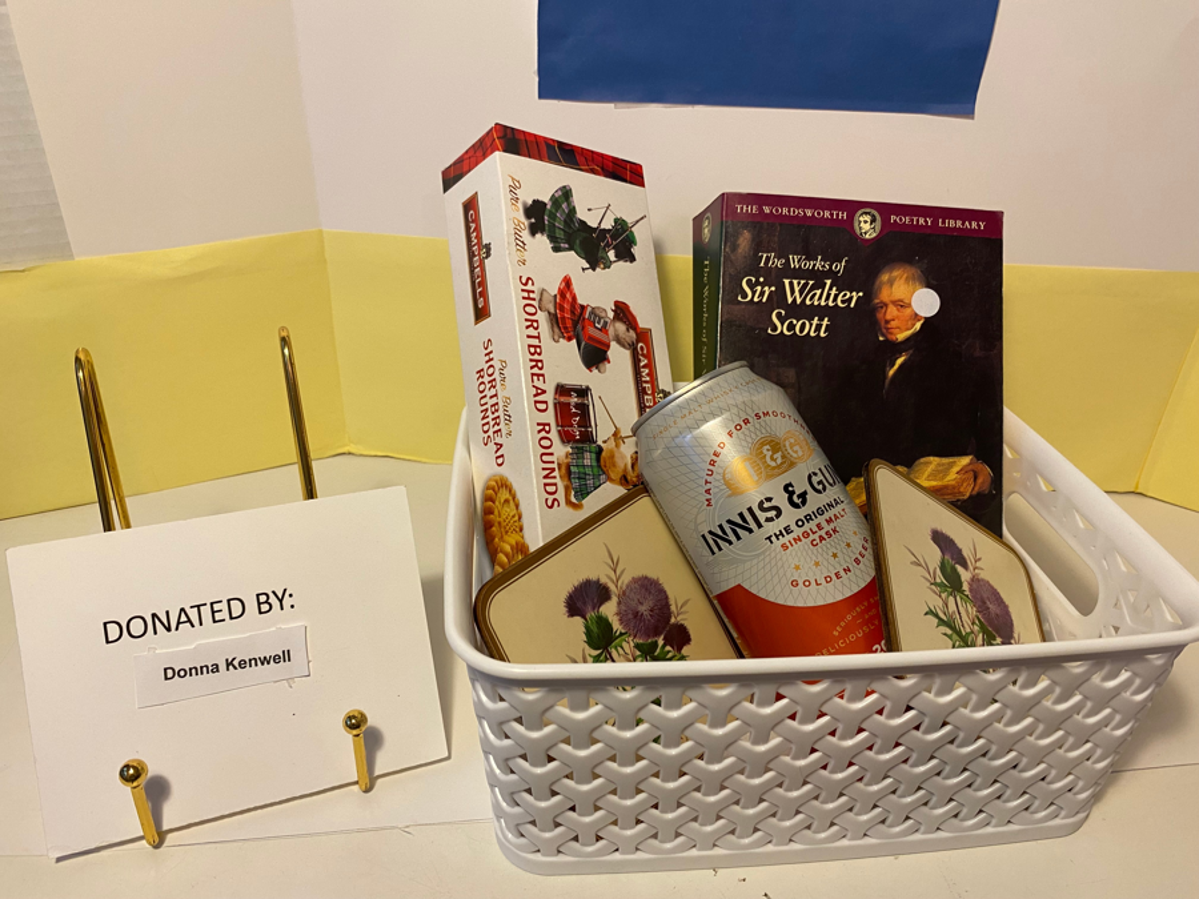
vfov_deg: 53.1
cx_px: 600
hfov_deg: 67.3
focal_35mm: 26
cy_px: 450
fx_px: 901
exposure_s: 1/60
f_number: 1.8
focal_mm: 4.25
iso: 100
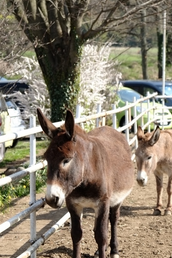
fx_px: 888
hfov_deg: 11.0
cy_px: 137
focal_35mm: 124
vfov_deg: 16.5
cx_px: 123
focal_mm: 55
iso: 200
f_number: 4
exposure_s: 1/600
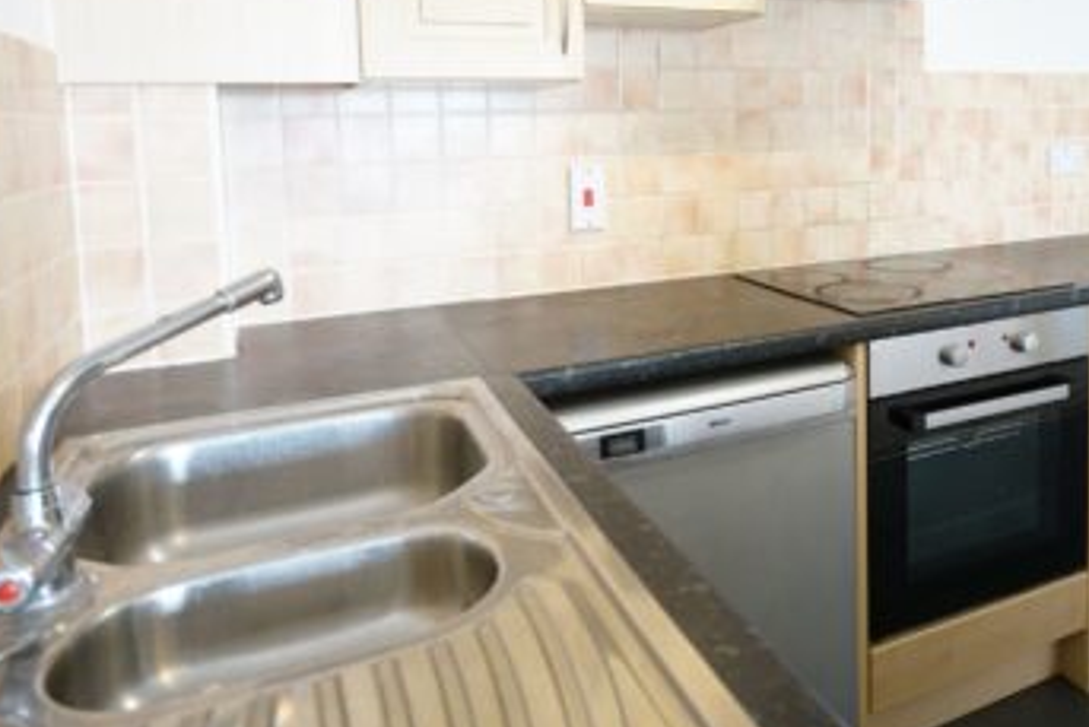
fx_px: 847
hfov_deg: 64.2
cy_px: 181
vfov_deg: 44.9
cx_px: 702
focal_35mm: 28
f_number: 4
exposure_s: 1/15
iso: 400
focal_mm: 16
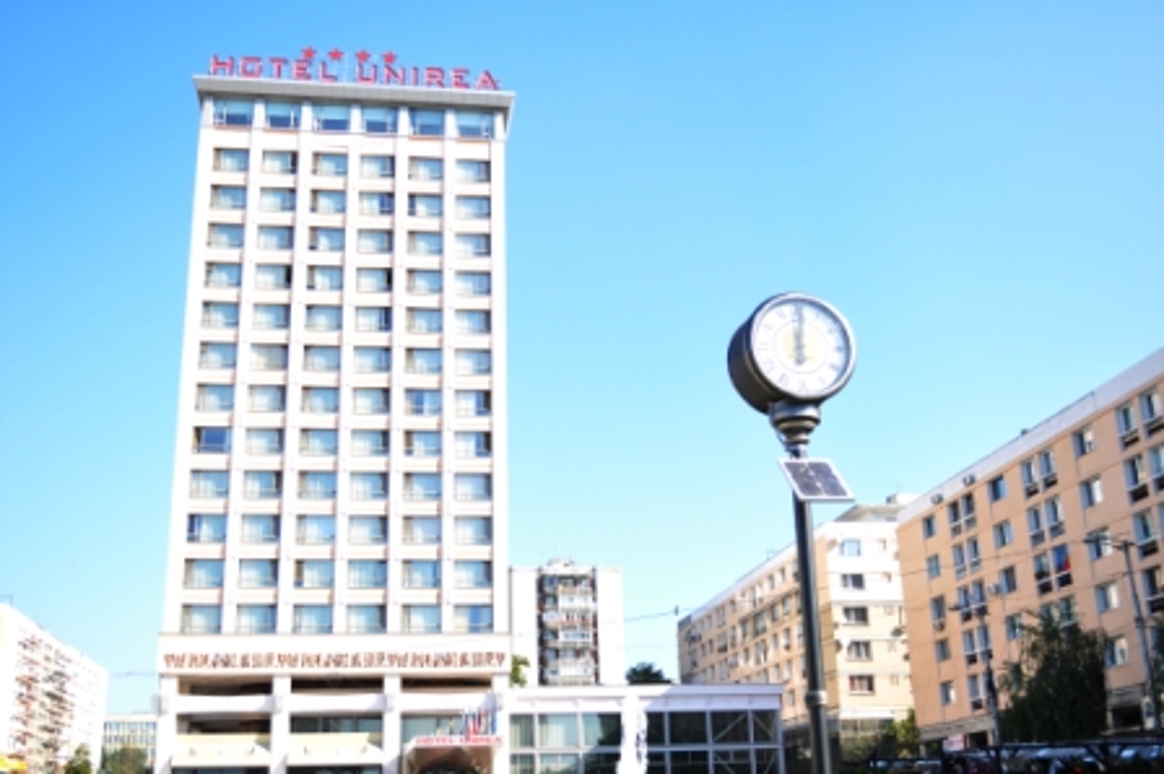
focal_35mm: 39
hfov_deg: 49.6
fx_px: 1260
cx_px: 582
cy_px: 387
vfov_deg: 34.2
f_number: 10
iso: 250
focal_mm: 26
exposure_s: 1/400
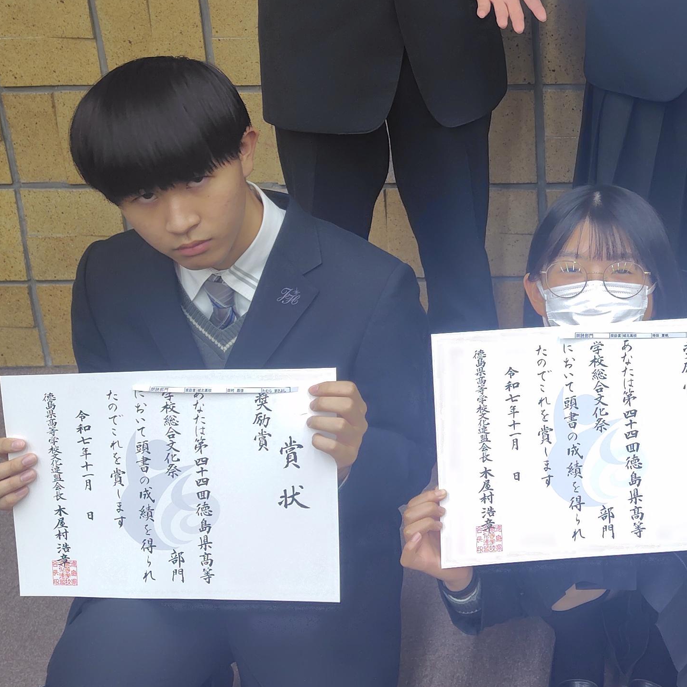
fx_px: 1302
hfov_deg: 28.3
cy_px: 111
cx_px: 633
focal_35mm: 58
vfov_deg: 28.7
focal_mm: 5.6
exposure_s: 1/60
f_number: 1.9
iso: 261
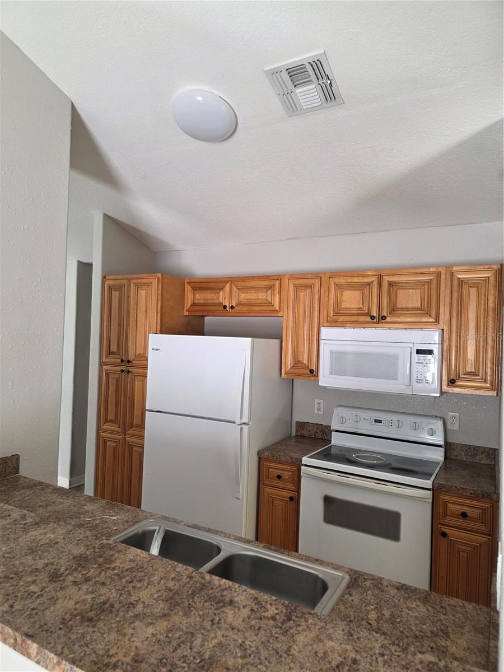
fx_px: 446
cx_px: 252
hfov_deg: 58.9
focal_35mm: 23
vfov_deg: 73.9
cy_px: 336
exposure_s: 1/120
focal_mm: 6.3
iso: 200
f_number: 1.7
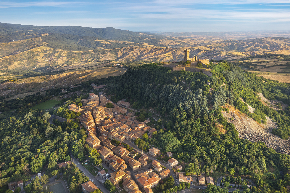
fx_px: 225
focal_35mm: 28
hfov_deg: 65.5
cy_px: 96
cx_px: 145
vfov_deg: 46.4
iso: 100
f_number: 4
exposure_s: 1/240
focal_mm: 10.26
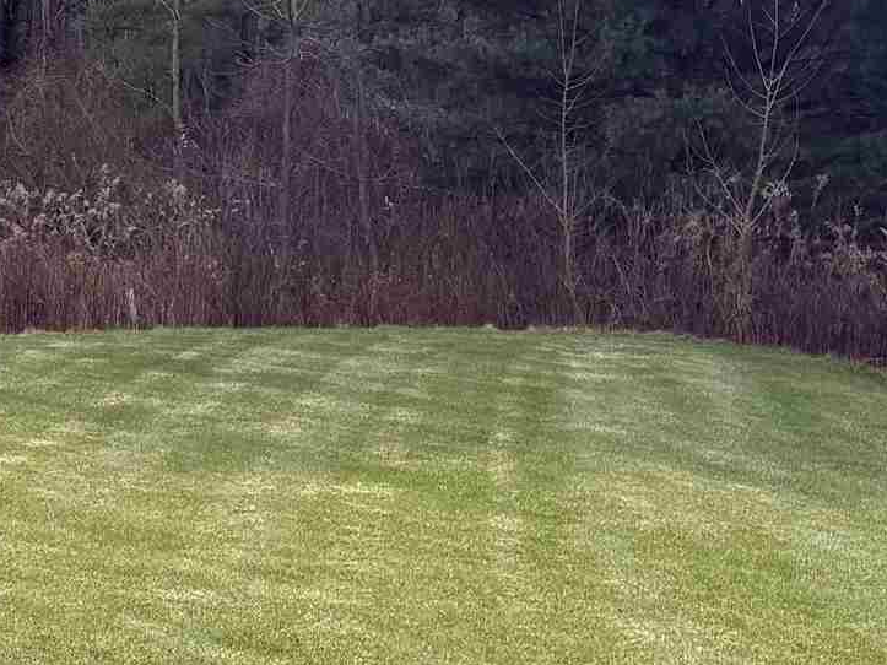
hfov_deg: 19.0
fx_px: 2613
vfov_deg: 14.5
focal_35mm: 102
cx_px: 144
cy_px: 471
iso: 100
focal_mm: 6.76
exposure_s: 1/2370
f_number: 1.78
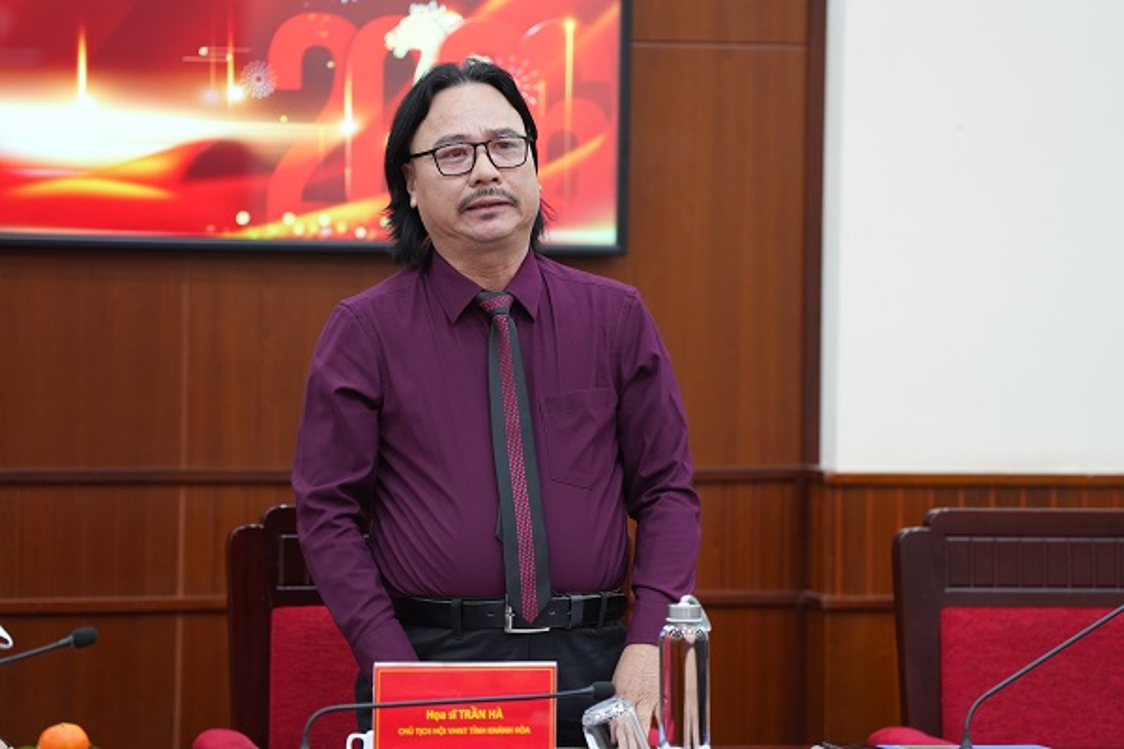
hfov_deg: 12.0
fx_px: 5339
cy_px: 374
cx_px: 562
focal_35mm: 171
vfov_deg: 8.0
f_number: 3.2
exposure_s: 1/200
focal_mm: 171
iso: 1600
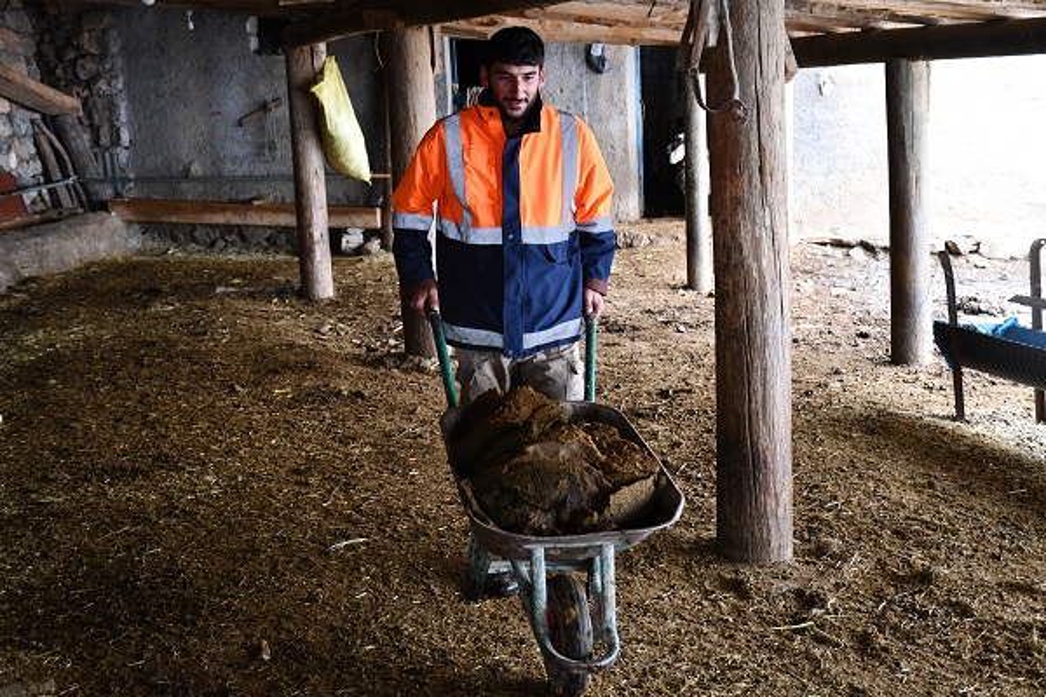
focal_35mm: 52
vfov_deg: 26.0
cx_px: 523
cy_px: 348
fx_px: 1511
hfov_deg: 38.2
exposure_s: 1/125
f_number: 4.2
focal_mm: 35
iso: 1800
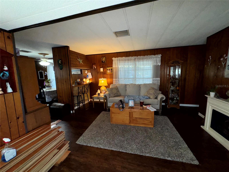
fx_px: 93
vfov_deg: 85.7
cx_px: 114
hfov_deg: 102.1
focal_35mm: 14
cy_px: 86
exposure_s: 1/60
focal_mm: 2.22
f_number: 2.2
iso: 125
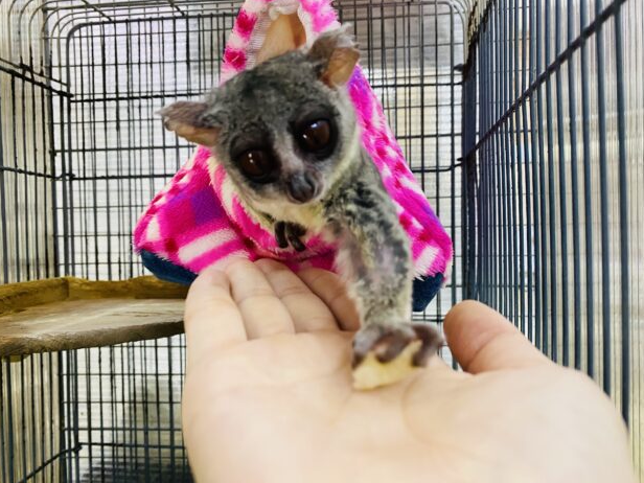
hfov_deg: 65.3
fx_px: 502
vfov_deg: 51.3
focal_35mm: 27
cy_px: 249
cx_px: 329
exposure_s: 1/50
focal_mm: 4.25
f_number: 1.8
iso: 200
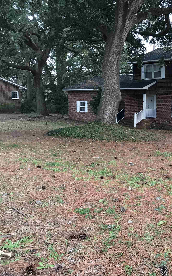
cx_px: 158
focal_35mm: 40
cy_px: 138
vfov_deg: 49.3
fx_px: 300
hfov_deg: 30.5
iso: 32
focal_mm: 3.99
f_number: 1.8
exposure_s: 1/30
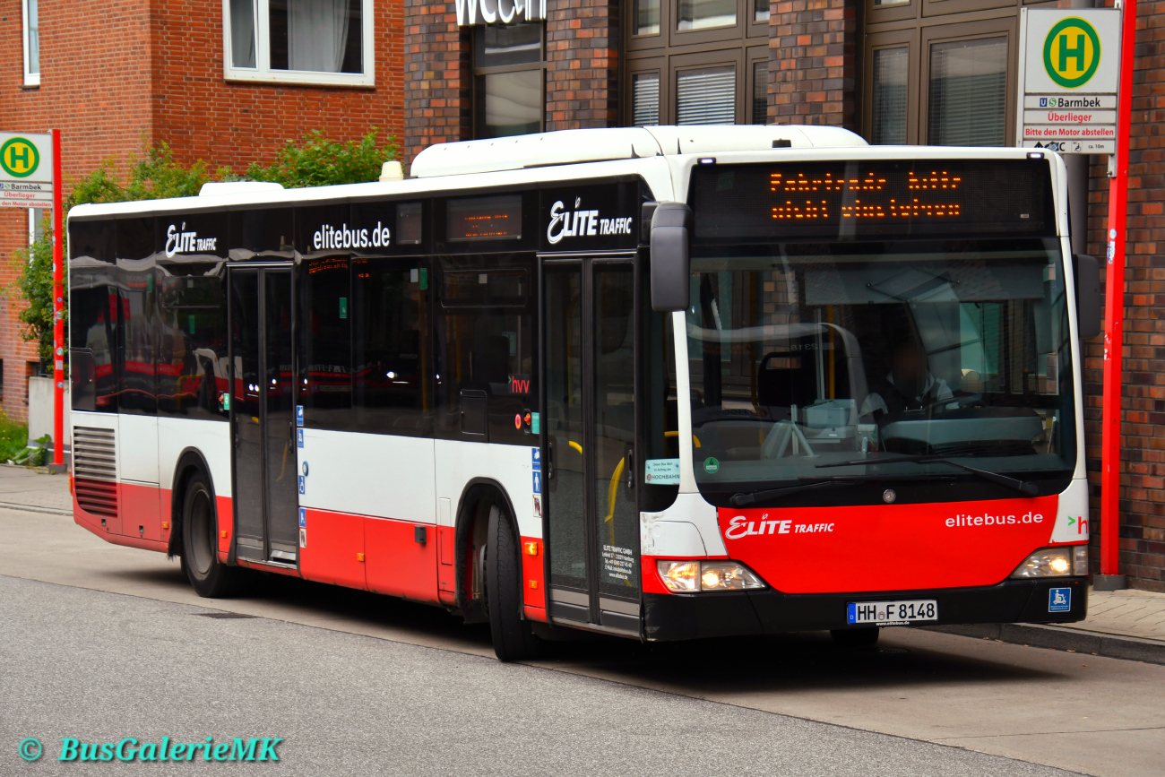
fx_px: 4175
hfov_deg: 15.9
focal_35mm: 129
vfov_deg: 10.6
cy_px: 388
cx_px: 582
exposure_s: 1/1000
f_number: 5
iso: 450
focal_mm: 86
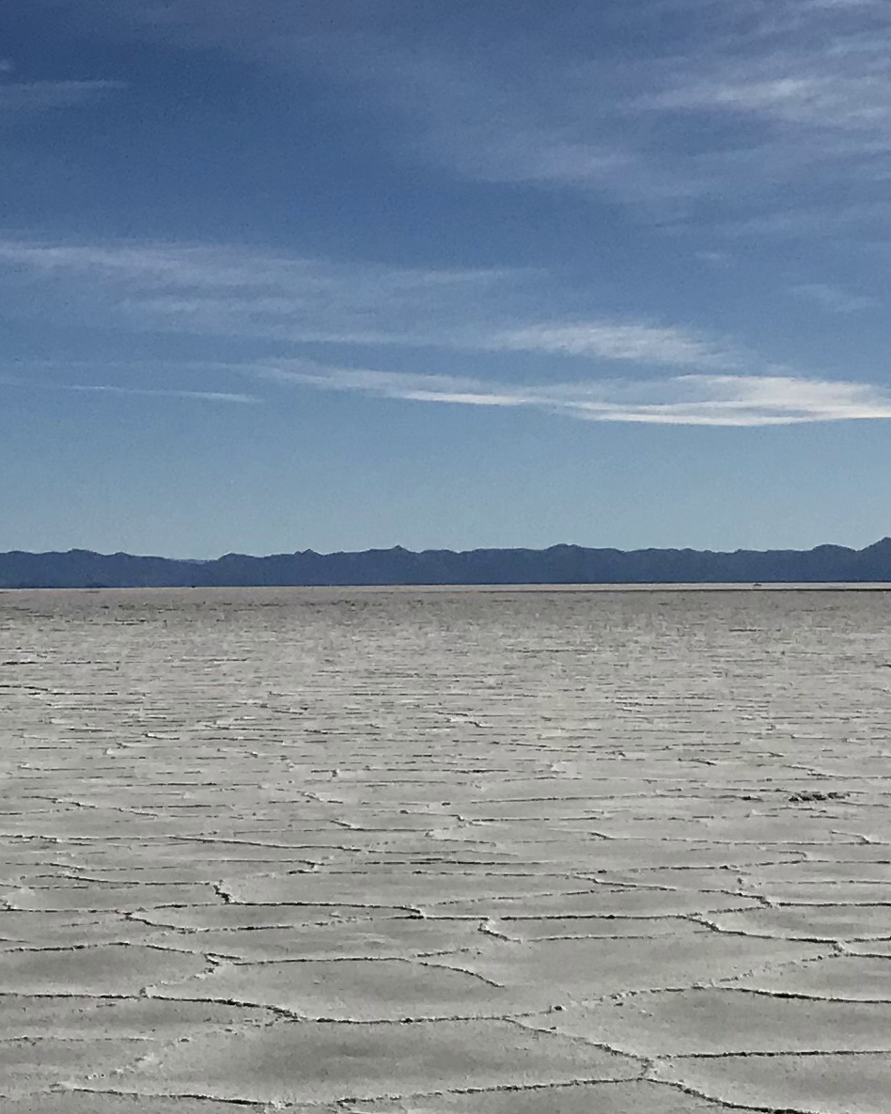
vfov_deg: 19.6
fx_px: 3066
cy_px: -147
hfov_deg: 16.4
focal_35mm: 93
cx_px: 736
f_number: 1.8
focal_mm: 3.99
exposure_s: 1/12048
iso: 25
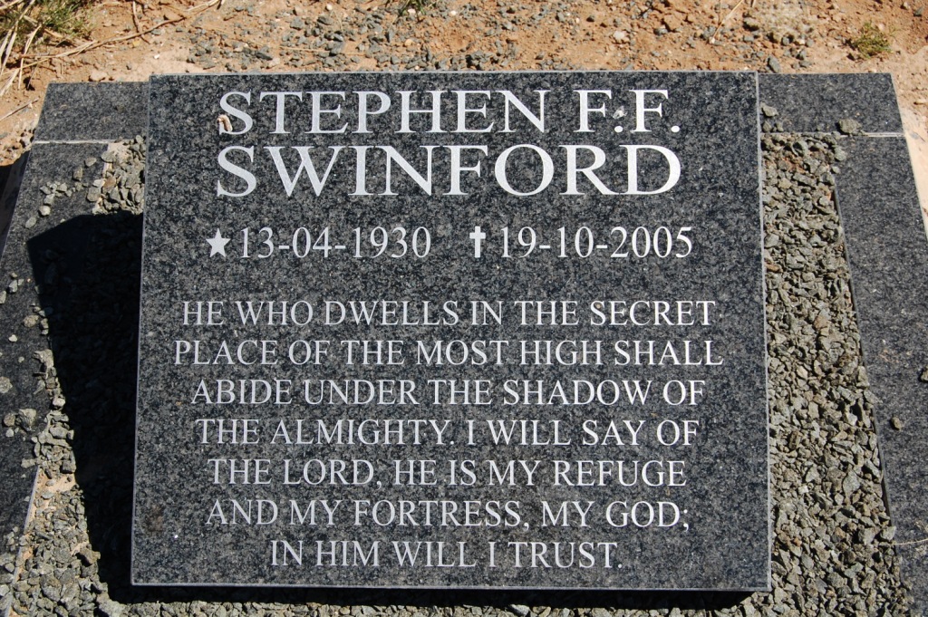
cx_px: 464
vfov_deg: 26.4
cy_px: 308
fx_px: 1314
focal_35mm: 51
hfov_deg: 38.9
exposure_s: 1/320
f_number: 9
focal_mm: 34
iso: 200
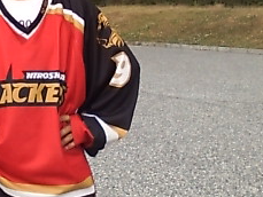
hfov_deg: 23.7
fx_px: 616
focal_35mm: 81
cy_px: 6
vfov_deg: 17.8
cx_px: 49
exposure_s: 1/179
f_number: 3.5
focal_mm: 3.73
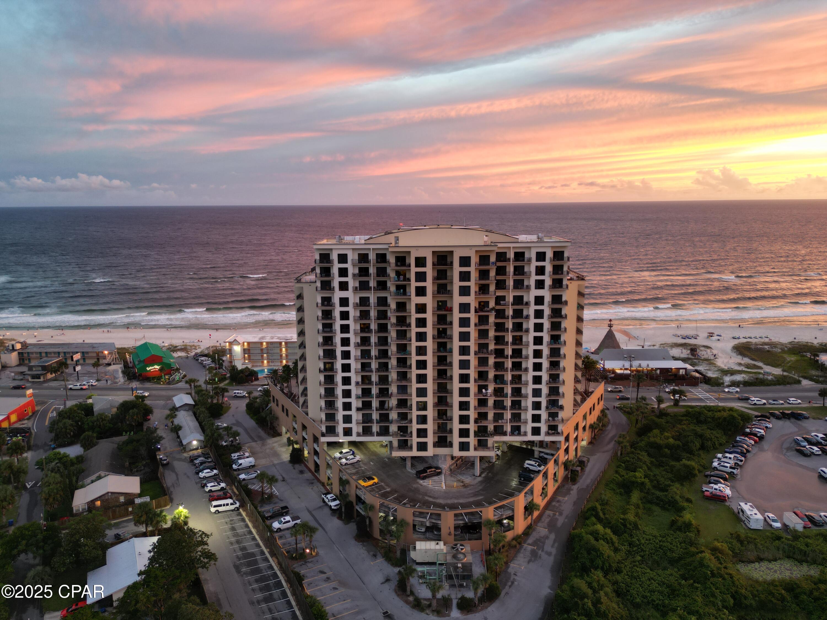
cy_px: 310
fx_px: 573
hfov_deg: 71.6
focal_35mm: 24
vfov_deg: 56.8
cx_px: 414
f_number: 1.7
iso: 100
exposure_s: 1/25
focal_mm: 6.72
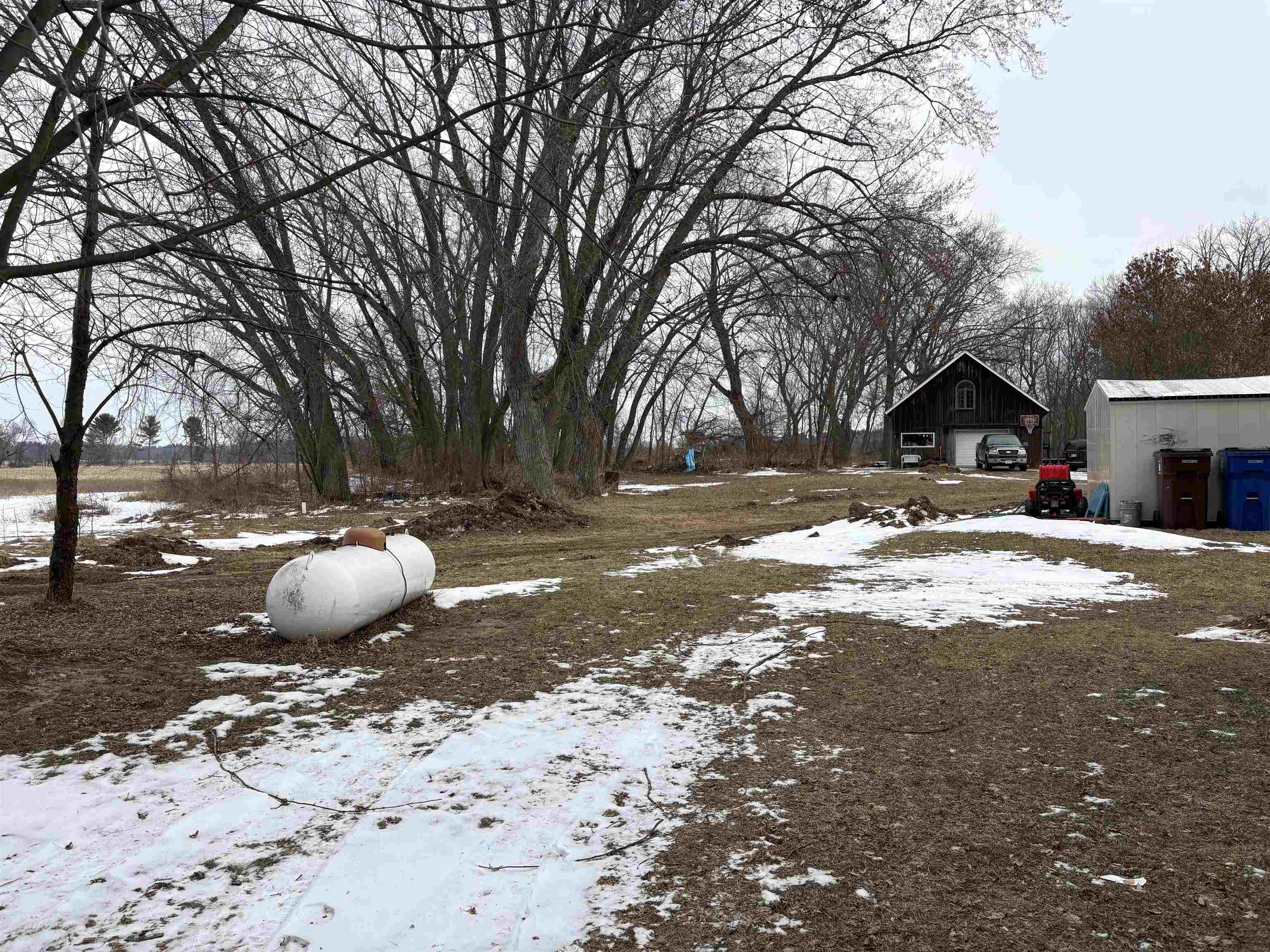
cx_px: 635
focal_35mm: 26
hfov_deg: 67.3
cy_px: 476
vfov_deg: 53.1
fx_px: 954
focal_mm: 5.96
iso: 50
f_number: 1.6
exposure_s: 1/2283
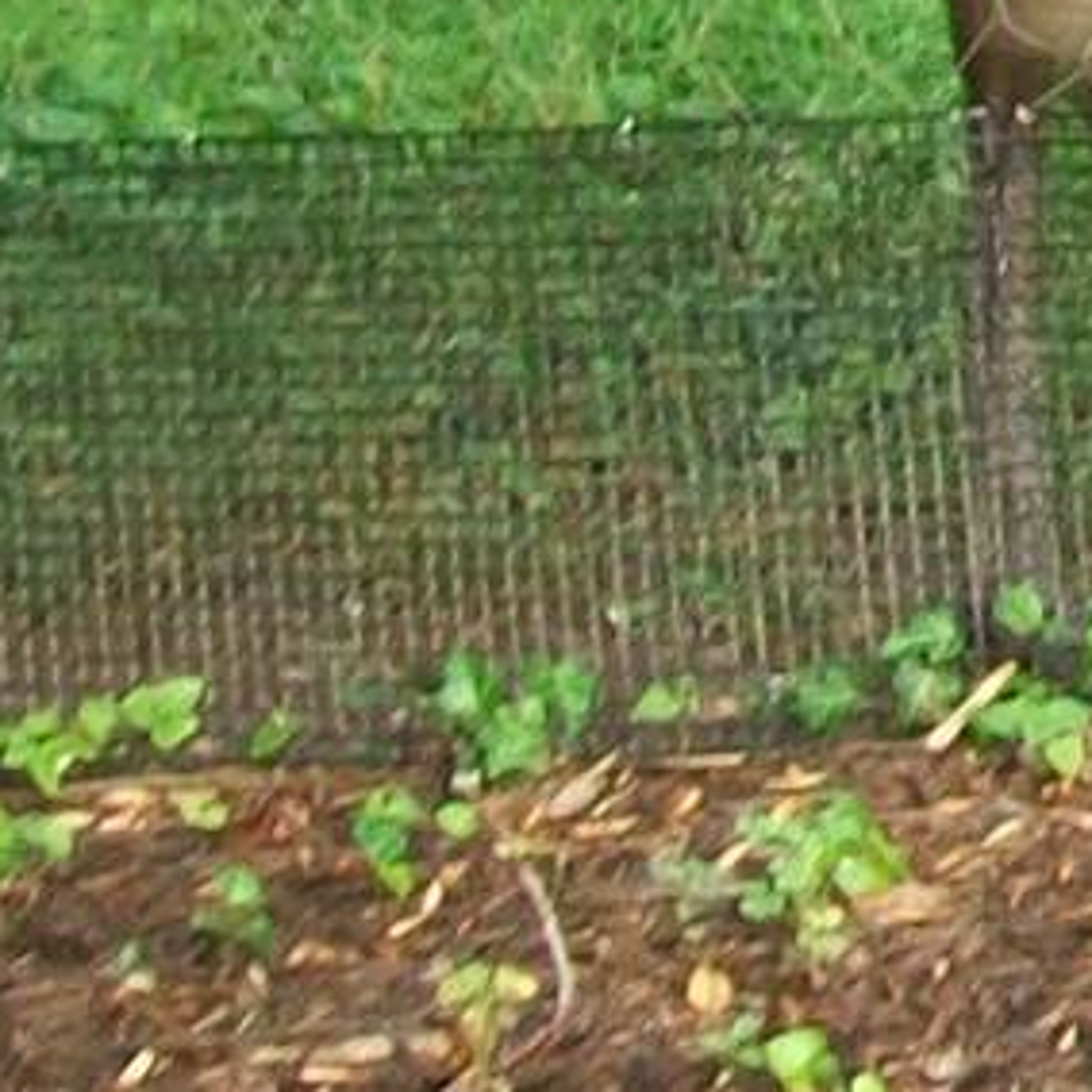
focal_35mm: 179
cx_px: 2857
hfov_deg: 8.7
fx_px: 6389
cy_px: -769
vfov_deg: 9.4
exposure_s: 1/30
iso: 137
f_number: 2.7
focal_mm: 6
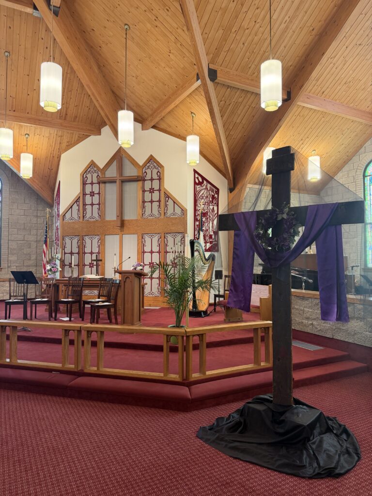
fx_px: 344
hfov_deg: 56.8
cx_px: 186
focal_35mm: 24
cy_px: 248
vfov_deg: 71.6
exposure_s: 1/60
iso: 200
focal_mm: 6.76
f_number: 1.78
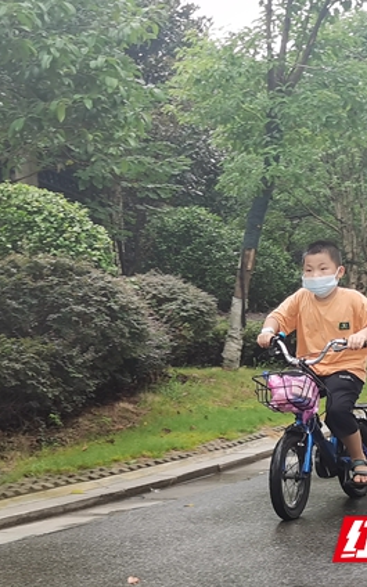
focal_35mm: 72
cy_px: 309
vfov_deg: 28.6
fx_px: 1152
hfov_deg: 18.1
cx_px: 197
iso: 64
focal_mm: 5.58
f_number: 1.8
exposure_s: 1/100
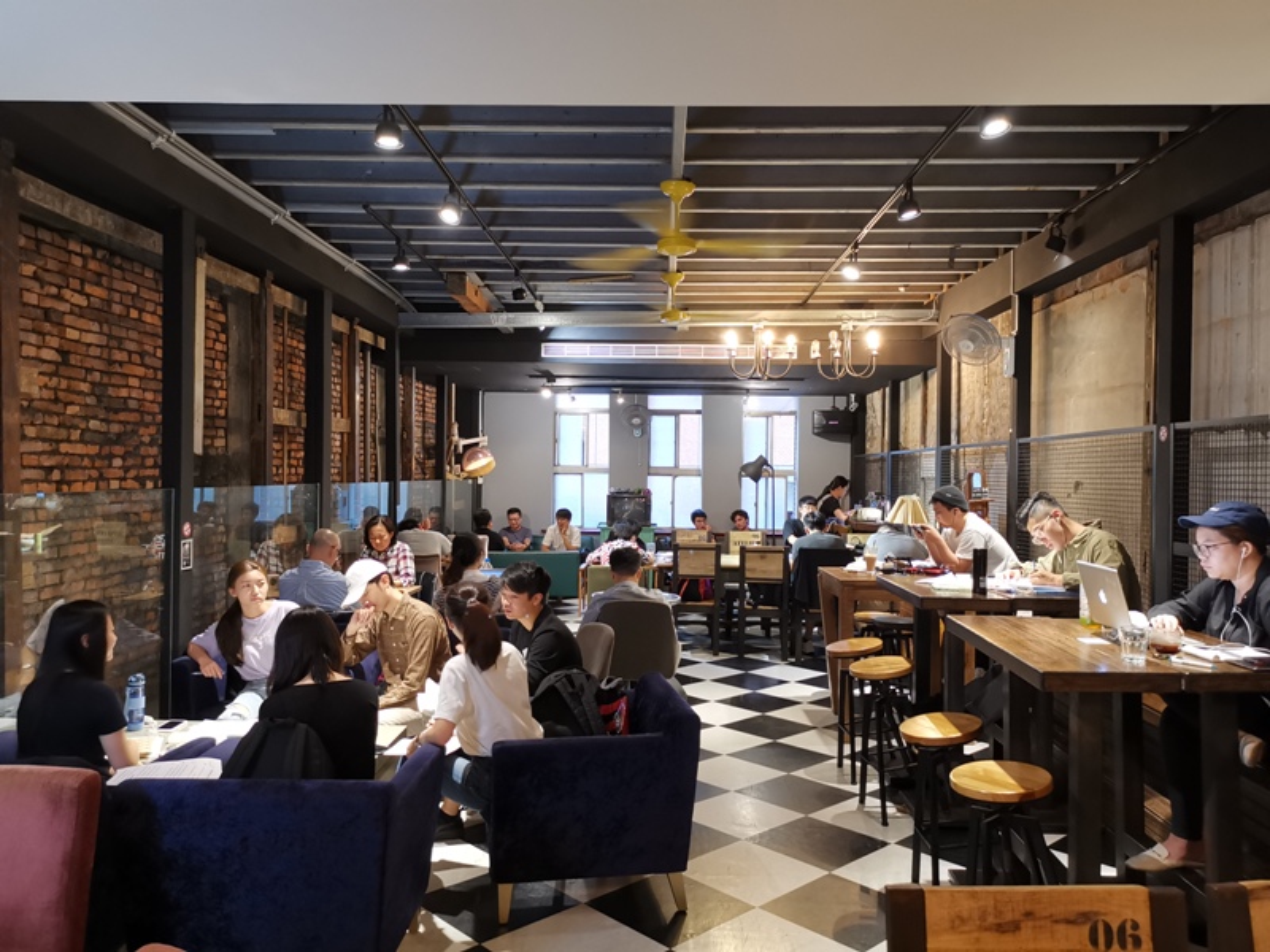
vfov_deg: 51.4
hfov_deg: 65.3
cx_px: 635
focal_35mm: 27
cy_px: 476
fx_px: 991
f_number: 1.8
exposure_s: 1/40
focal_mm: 5.58
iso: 400
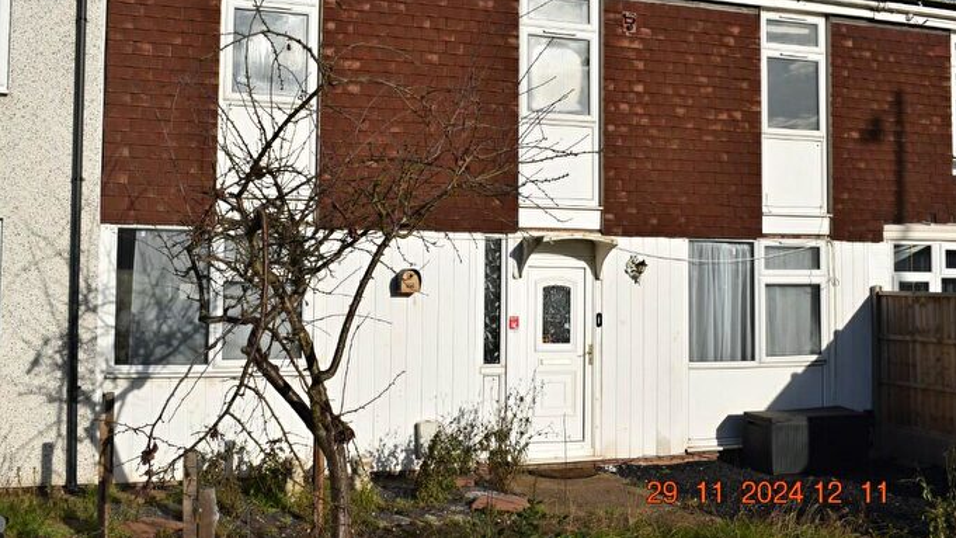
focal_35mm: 42
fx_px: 1065
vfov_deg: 28.3
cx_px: 490
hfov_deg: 48.4
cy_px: 212
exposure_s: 1/500
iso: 200
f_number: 11
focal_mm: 26
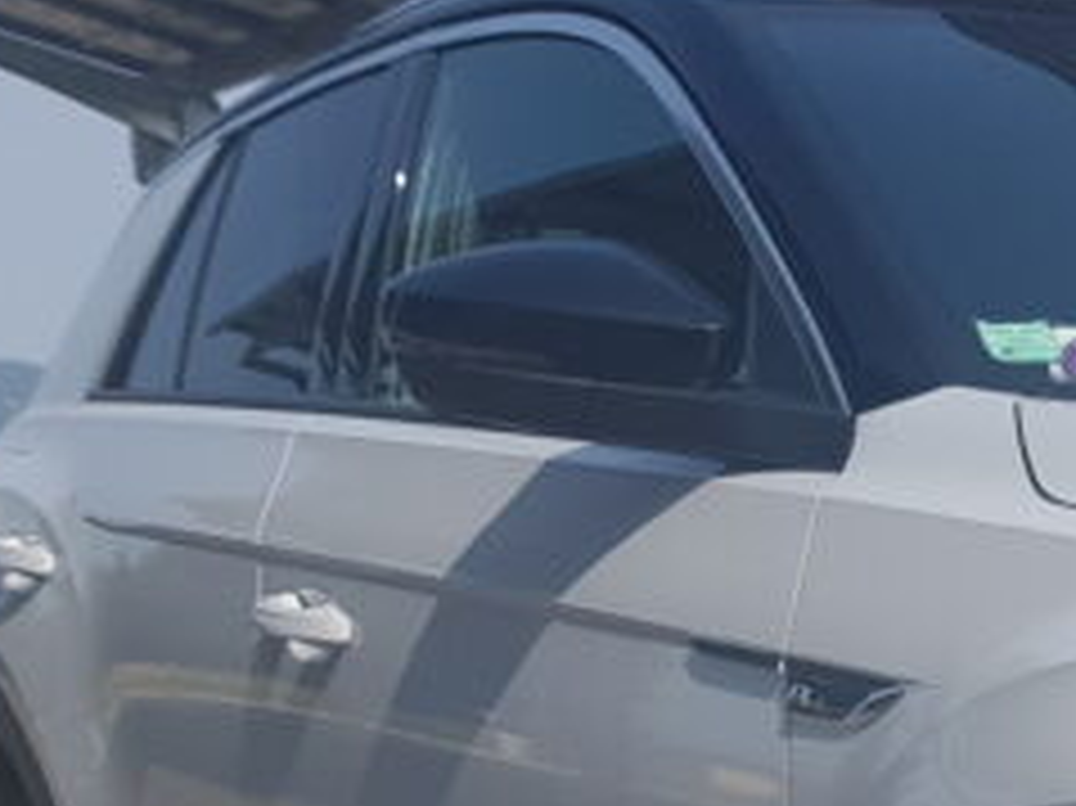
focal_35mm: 87
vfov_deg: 15.5
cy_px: 1256
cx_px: 1589
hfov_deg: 19.7
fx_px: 2703
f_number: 1.7
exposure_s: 1/2312
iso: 40
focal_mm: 4.2
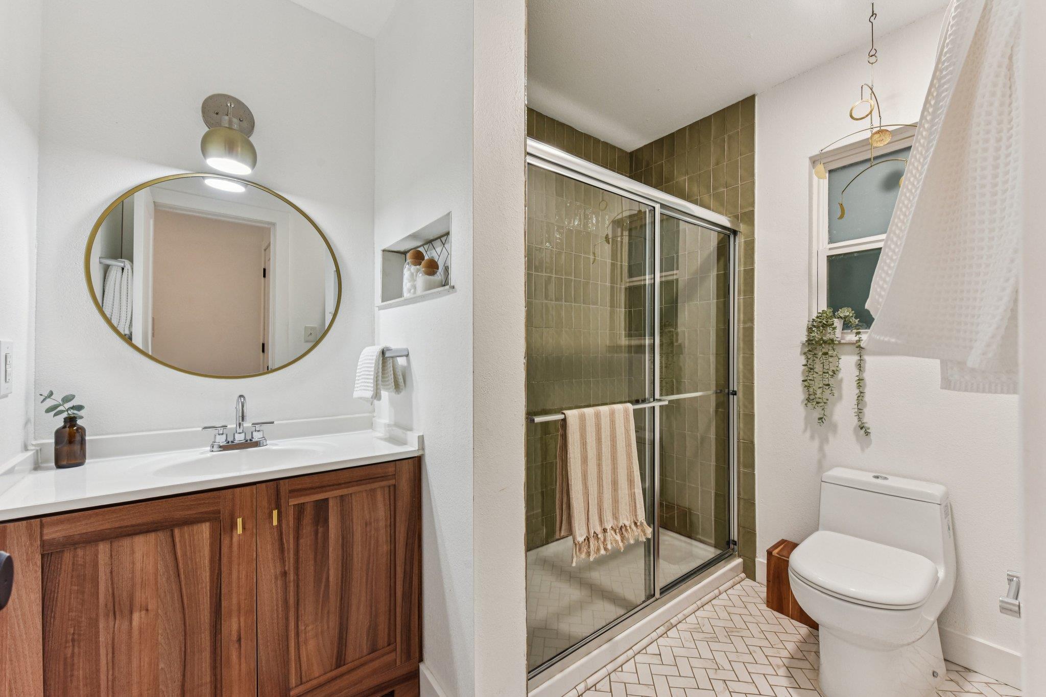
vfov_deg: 77.3
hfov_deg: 100.4
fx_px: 436
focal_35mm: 15
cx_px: 523
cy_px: 348
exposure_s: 1/15
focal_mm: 15
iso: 450
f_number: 8
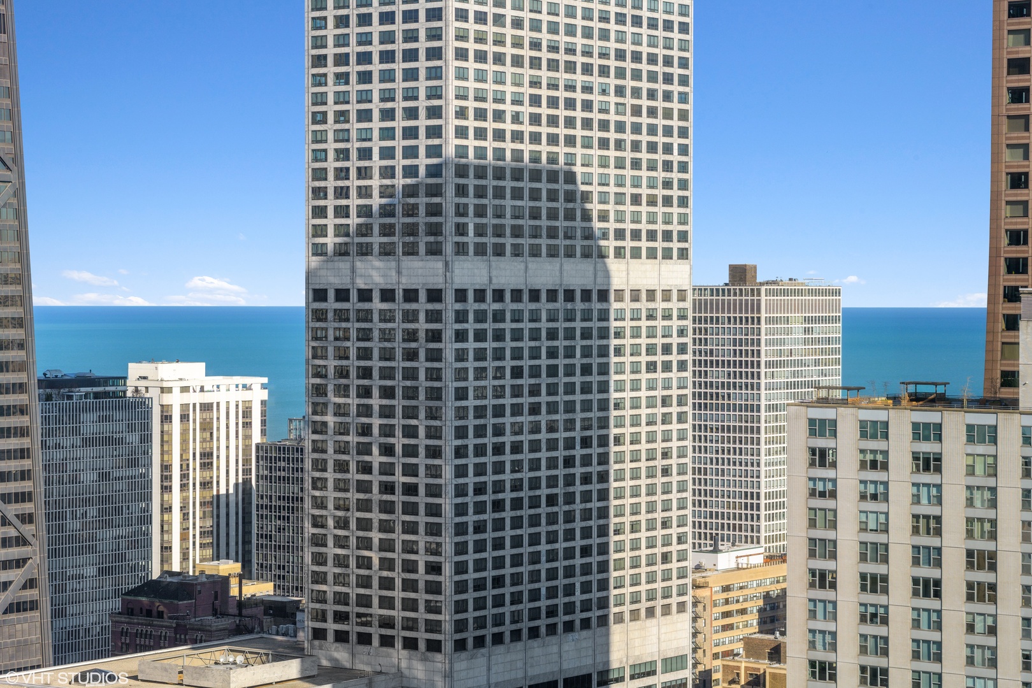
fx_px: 3870
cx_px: 516
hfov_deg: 15.2
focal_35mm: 135
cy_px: 344
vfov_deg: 10.2
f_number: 8
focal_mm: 135
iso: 200
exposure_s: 1/400
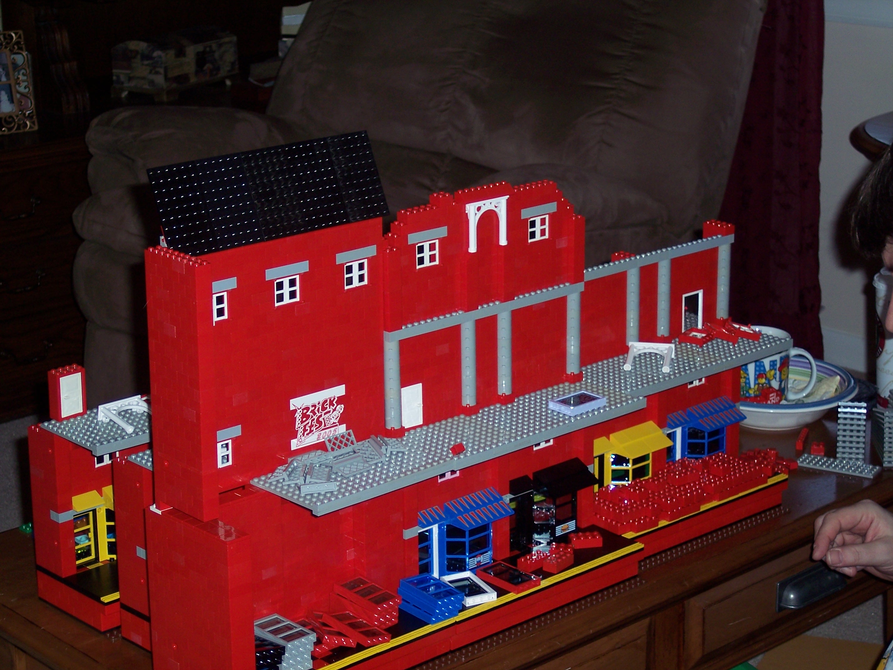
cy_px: 335
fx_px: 2012
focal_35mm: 78
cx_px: 446
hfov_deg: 25.0
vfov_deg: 18.9
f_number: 4
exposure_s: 1/90
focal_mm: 16
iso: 100
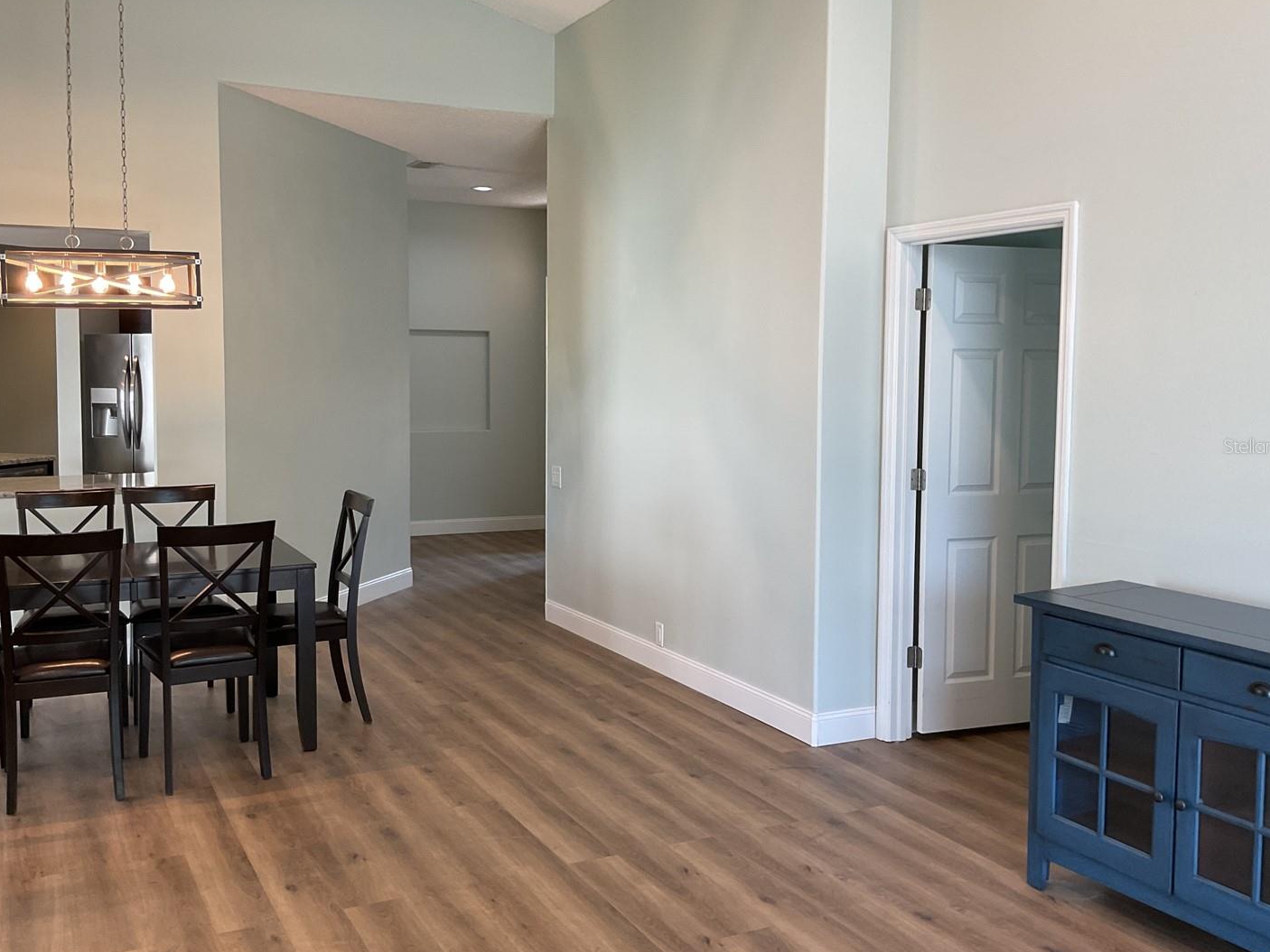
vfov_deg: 42.9
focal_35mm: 33
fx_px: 1211
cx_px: 586
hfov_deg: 55.3
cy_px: 446
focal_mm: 3
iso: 50
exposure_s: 1/60
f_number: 1.8
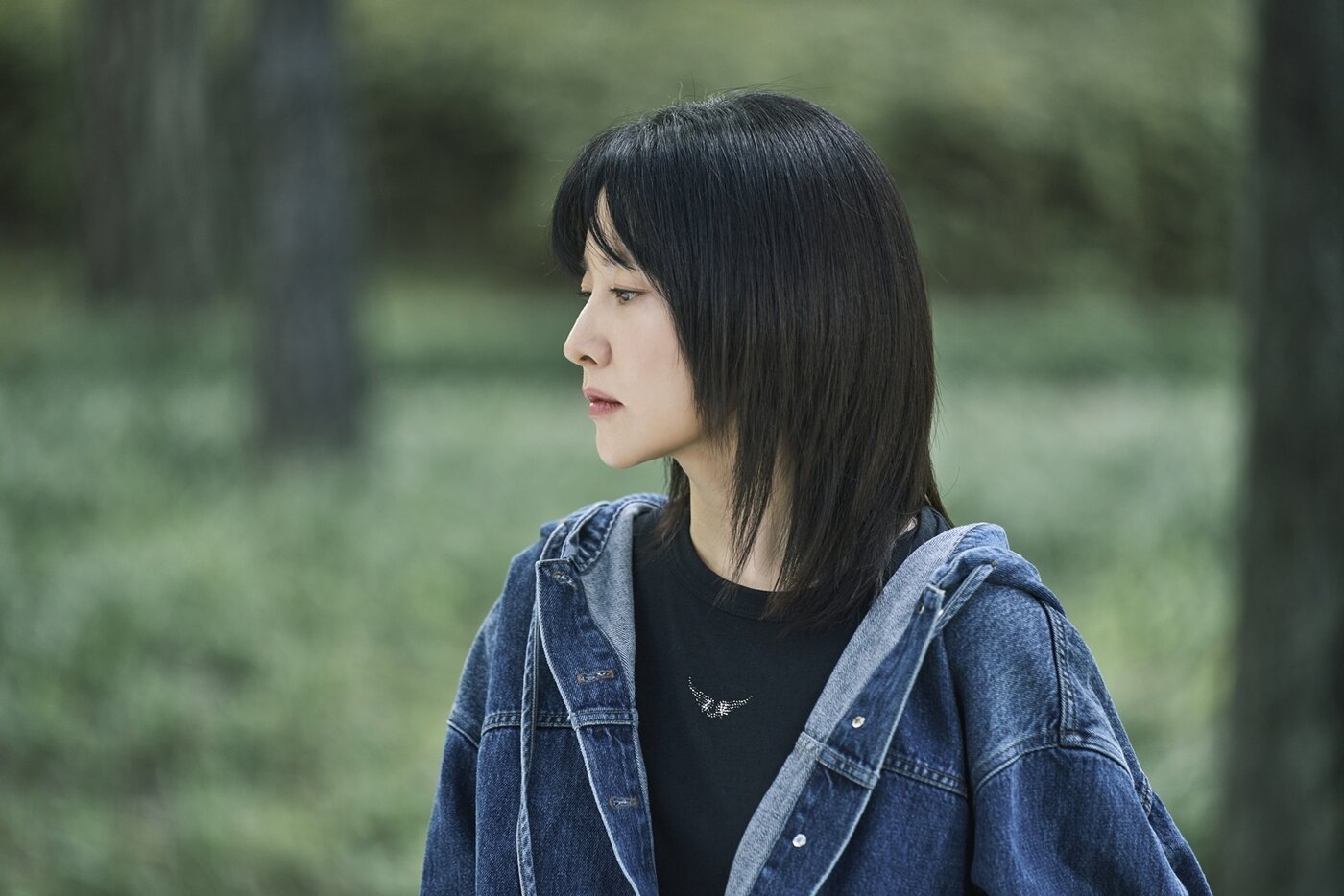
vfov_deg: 6.9
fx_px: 7468
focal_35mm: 200
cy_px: 448
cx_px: 672
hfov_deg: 10.3
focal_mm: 200
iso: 500
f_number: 2.8
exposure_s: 1/320
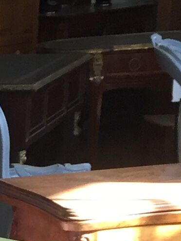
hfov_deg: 7.2
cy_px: 551
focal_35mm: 191
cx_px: -276
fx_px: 1332
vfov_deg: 9.4
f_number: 2.2
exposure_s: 1/33
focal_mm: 4.15
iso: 32
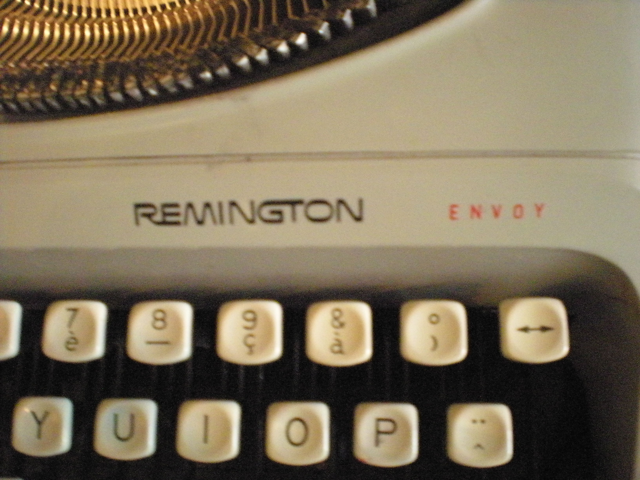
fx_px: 703
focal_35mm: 38
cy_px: 240
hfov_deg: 49.0
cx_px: 320
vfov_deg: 37.7
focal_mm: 6.3
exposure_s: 1/25.1
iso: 1600
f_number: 3.1
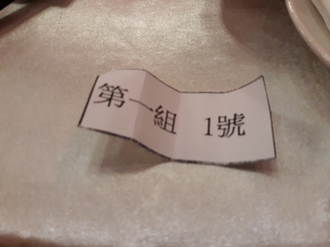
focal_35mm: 27
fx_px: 257
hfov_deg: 65.3
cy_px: 124
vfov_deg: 51.4
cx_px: 165
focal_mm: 3.71
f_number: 1.7
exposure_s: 1/24
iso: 200
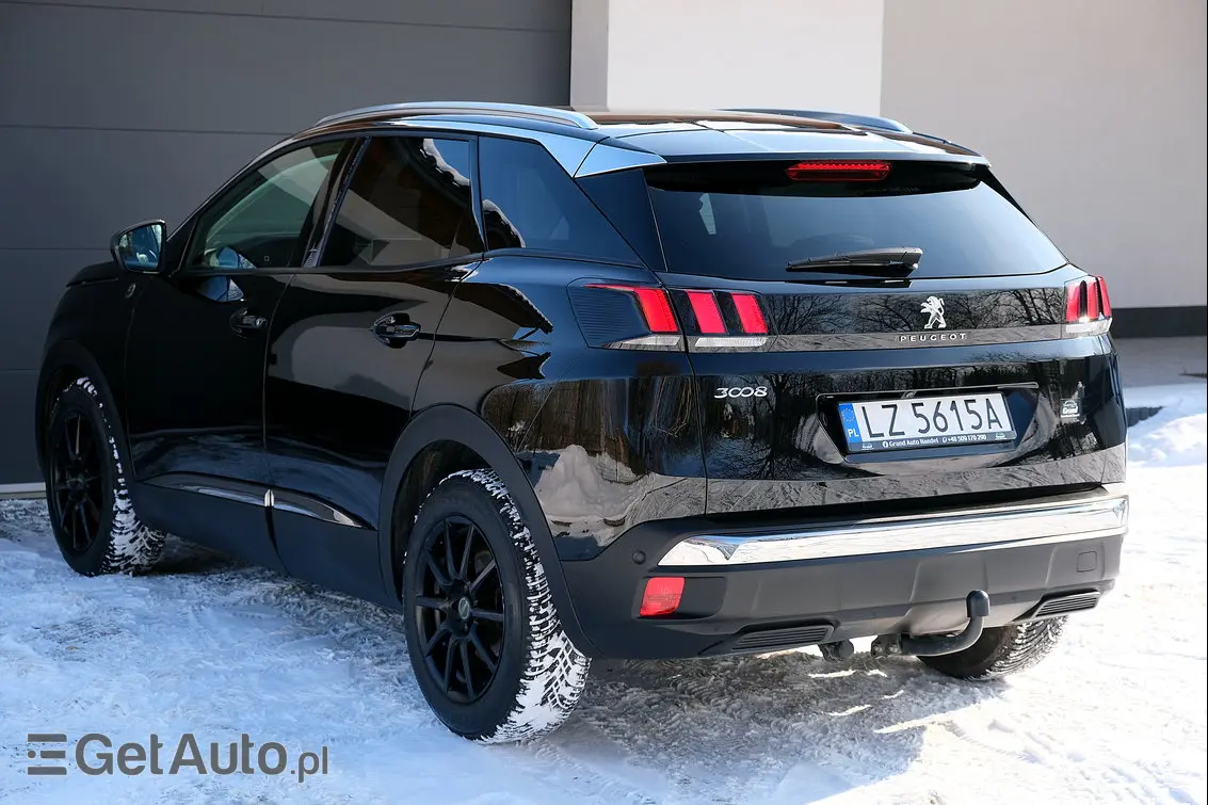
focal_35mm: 73
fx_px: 2449
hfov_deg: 27.7
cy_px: 402
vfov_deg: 18.7
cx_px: 604
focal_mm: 48.4
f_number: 5.6
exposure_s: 1/340
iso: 320
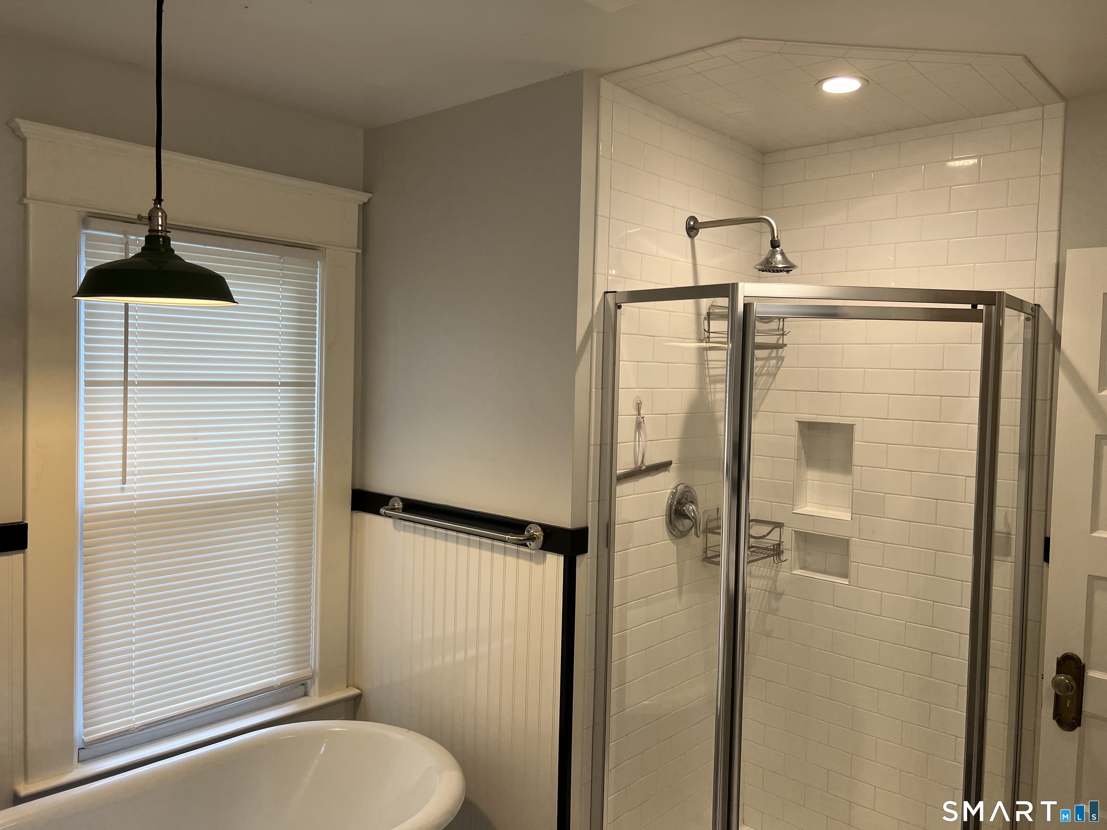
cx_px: 554
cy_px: 415
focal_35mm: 26
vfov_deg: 53.1
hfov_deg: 67.3
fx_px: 831
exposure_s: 1/120
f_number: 1.5
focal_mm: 5.7
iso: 64
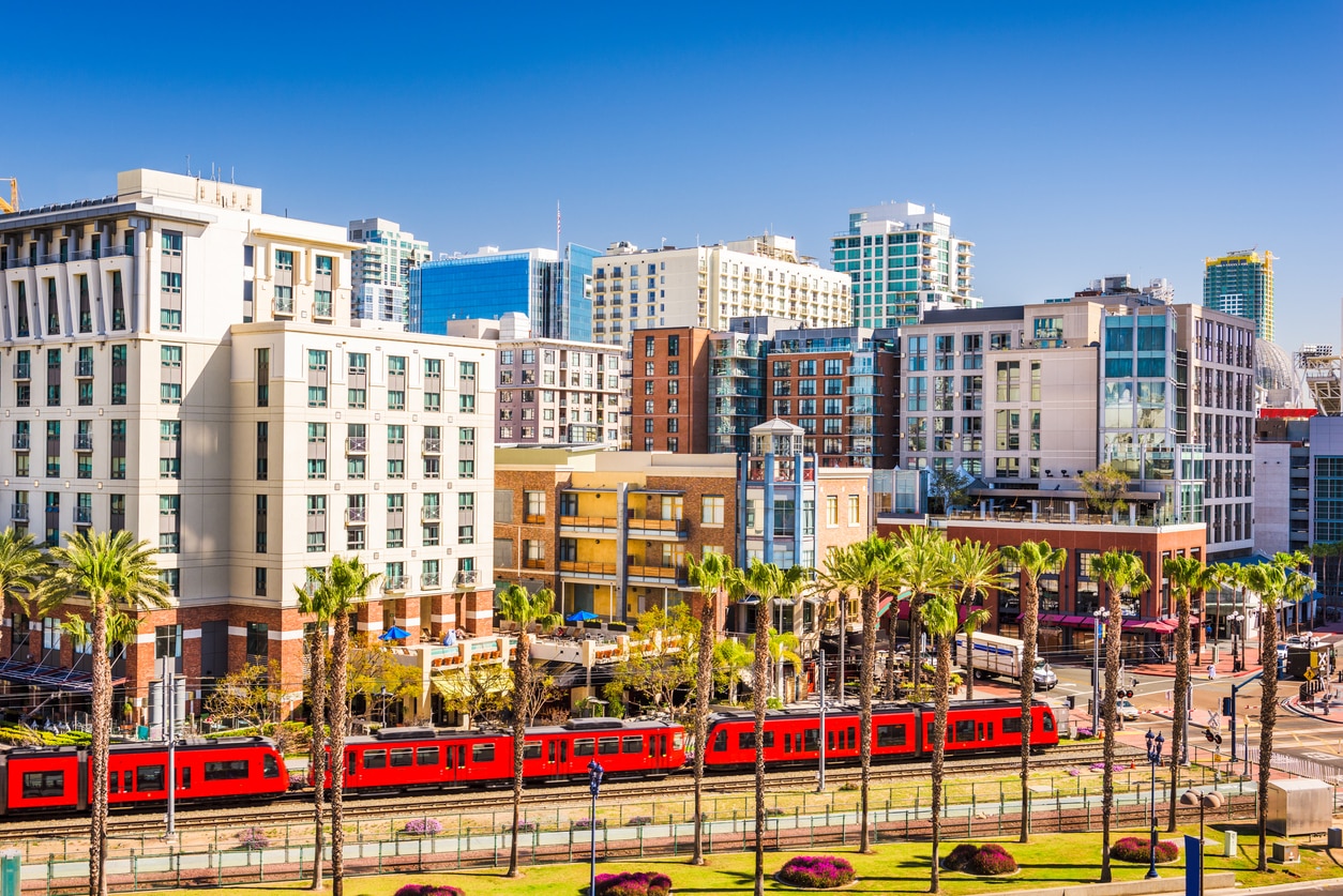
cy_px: 448
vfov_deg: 31.9
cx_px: 672
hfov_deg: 46.4
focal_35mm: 42
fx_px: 1567
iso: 220
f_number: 8
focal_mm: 42
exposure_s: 1/100
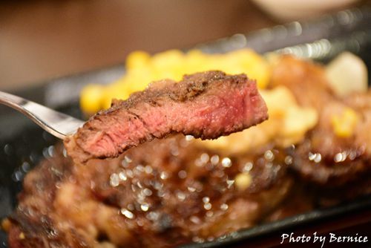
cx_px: 186
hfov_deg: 16.1
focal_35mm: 128
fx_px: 1315
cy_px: 124
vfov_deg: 10.8
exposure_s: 1/30
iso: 6400
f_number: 5.6
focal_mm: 85
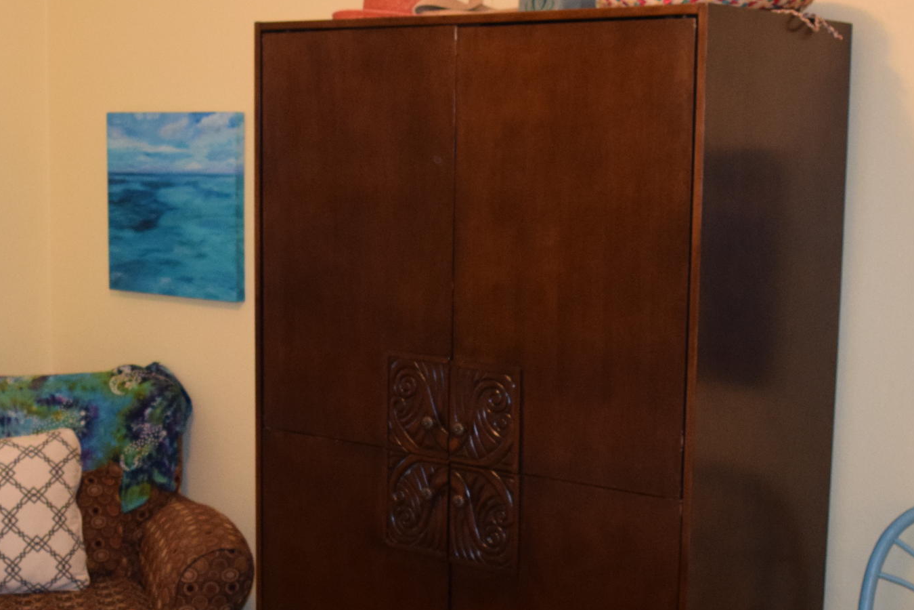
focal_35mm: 60
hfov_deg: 33.3
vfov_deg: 22.6
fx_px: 1523
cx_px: 384
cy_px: 370
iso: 1600
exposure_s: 1/60
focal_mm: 18
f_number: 3.5
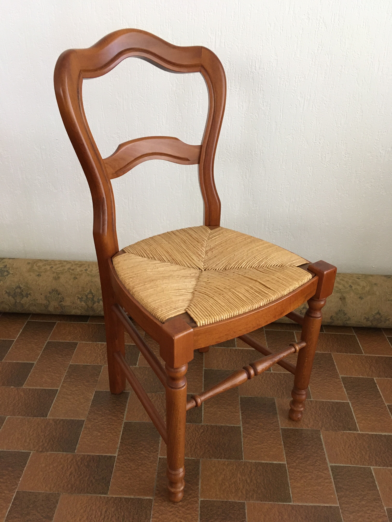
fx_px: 438
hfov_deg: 48.2
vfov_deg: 61.7
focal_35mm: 29
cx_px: 196
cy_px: 261
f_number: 2.2
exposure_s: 1/33
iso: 200
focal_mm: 4.15
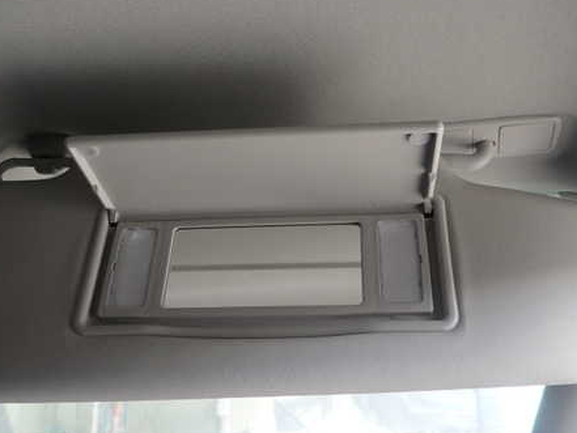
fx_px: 567
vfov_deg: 41.8
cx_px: 290
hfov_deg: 53.9
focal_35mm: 34
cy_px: 233
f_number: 2
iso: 200
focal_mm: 4.5
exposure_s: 1/30
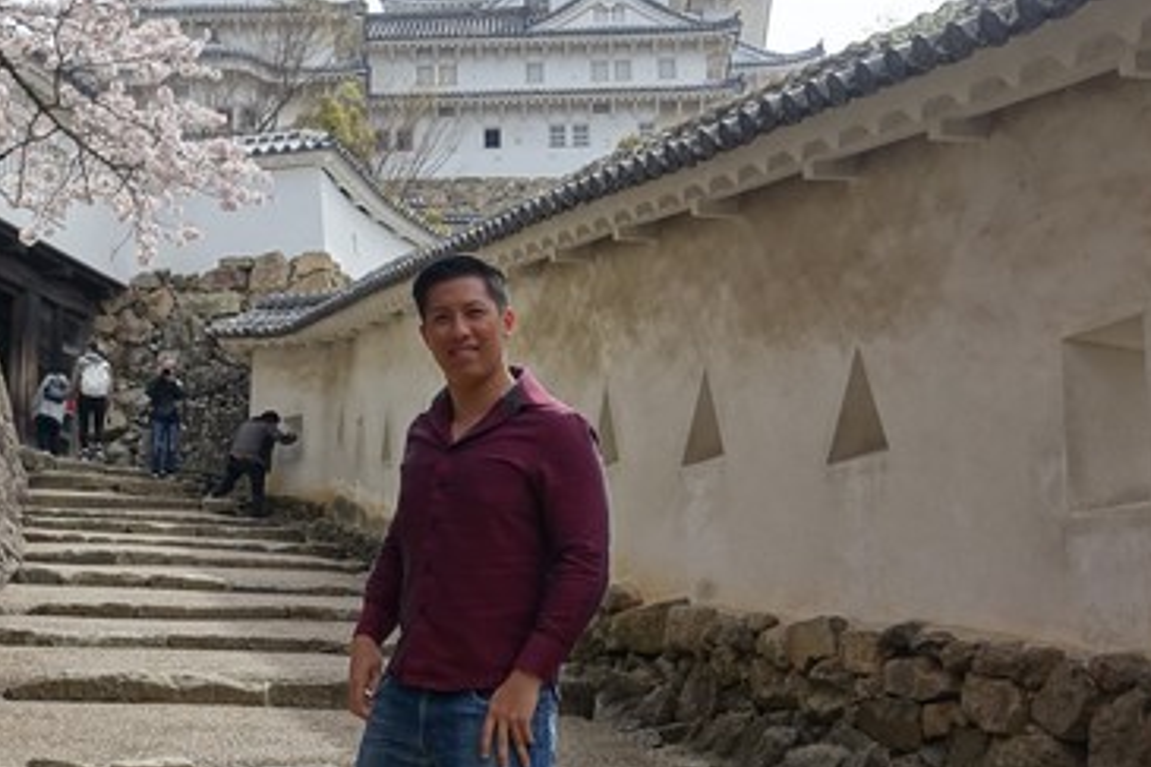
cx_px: 410
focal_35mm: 69
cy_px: 249
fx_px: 2205
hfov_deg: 29.1
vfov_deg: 19.6
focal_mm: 12.81
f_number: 4
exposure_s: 1/500
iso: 125
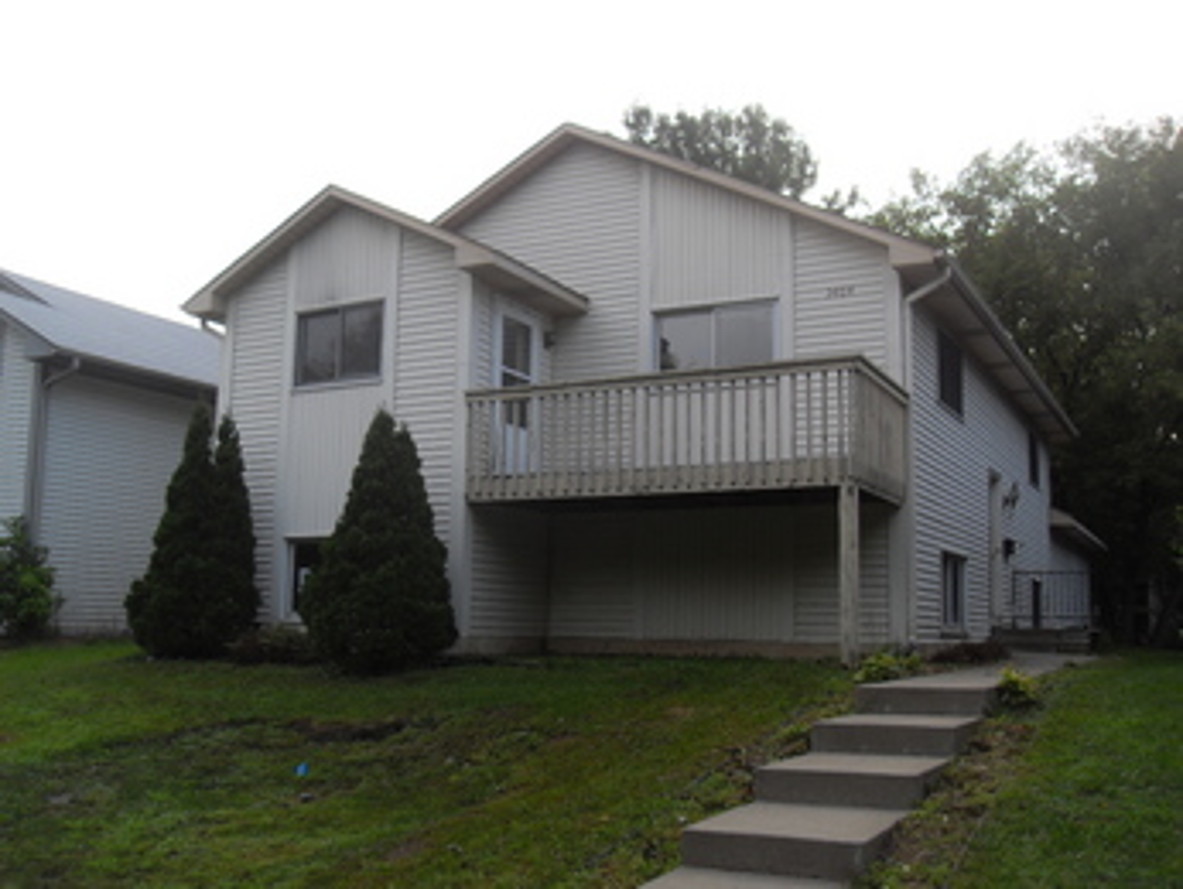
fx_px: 1163
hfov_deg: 53.9
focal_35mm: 34
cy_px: 444
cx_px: 592
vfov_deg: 41.8
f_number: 2.8
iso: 80
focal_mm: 6.3
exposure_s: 1/250
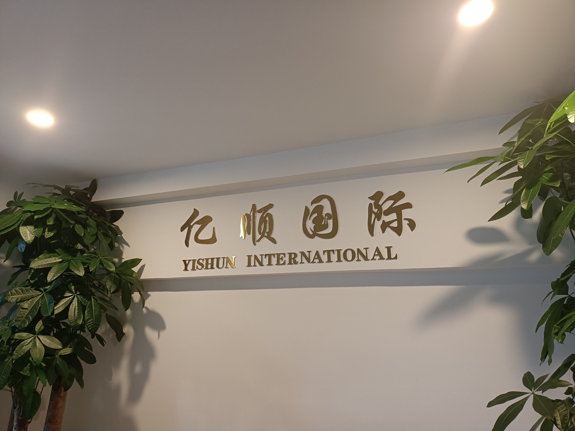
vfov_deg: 54.9
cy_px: 216
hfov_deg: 69.4
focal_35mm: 25
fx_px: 415
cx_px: 288
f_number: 1.79
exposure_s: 1/50
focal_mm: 4.71
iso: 655
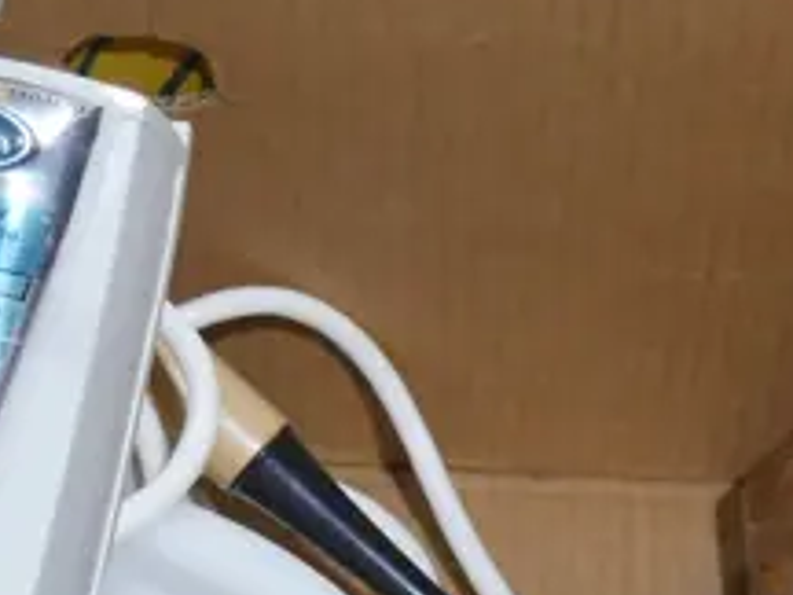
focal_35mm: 133
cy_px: 476
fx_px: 3047
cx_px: 951
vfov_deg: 11.1
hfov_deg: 14.4
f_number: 3.5
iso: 200
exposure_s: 1/80
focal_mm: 14
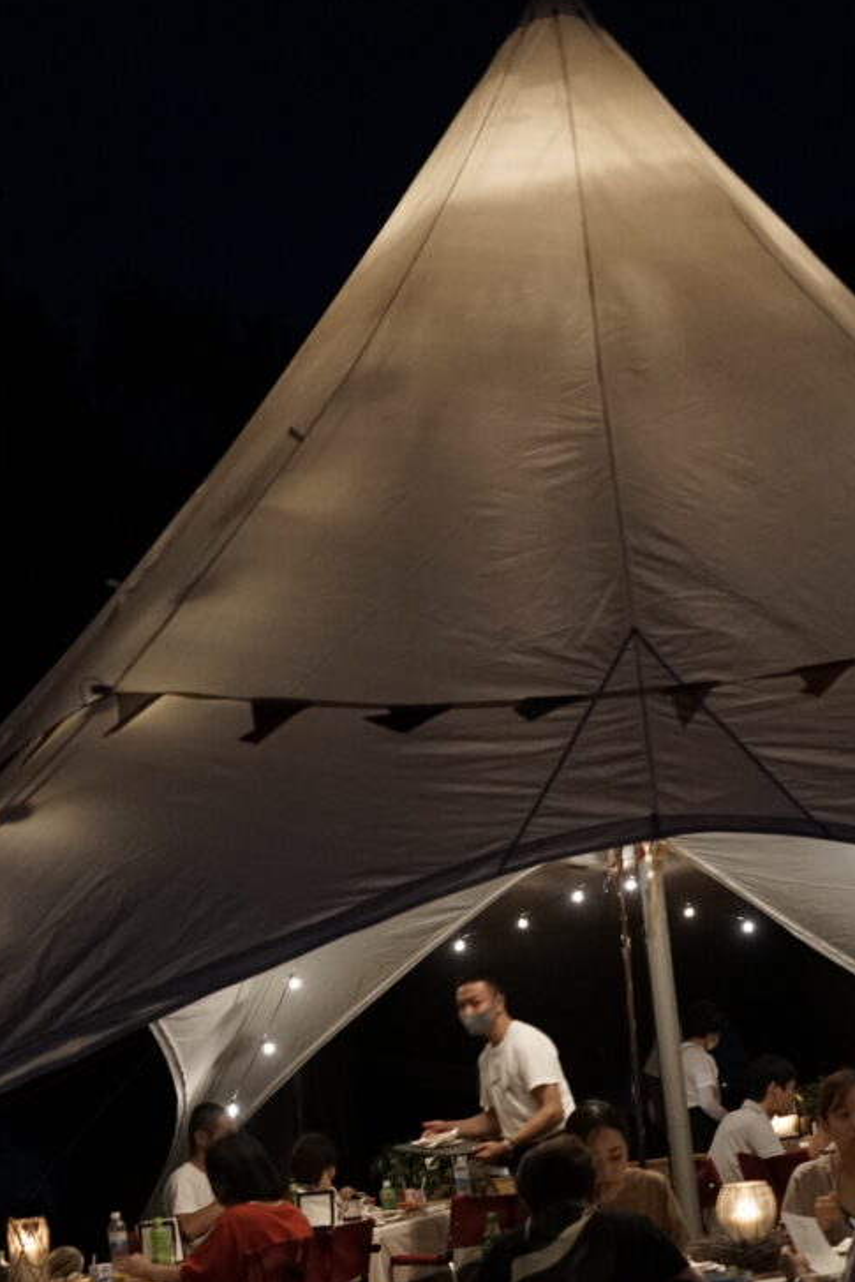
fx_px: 2314
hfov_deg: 20.8
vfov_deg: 30.4
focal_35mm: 65
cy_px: 982
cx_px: 635
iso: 2500
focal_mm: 35
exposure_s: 1/60
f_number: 2.8
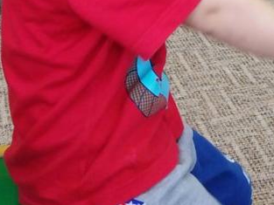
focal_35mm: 111
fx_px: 879
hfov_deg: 17.3
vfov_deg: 12.5
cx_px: 275
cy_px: -129
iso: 215
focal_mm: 3.46
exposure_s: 1/33.3
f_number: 2.2
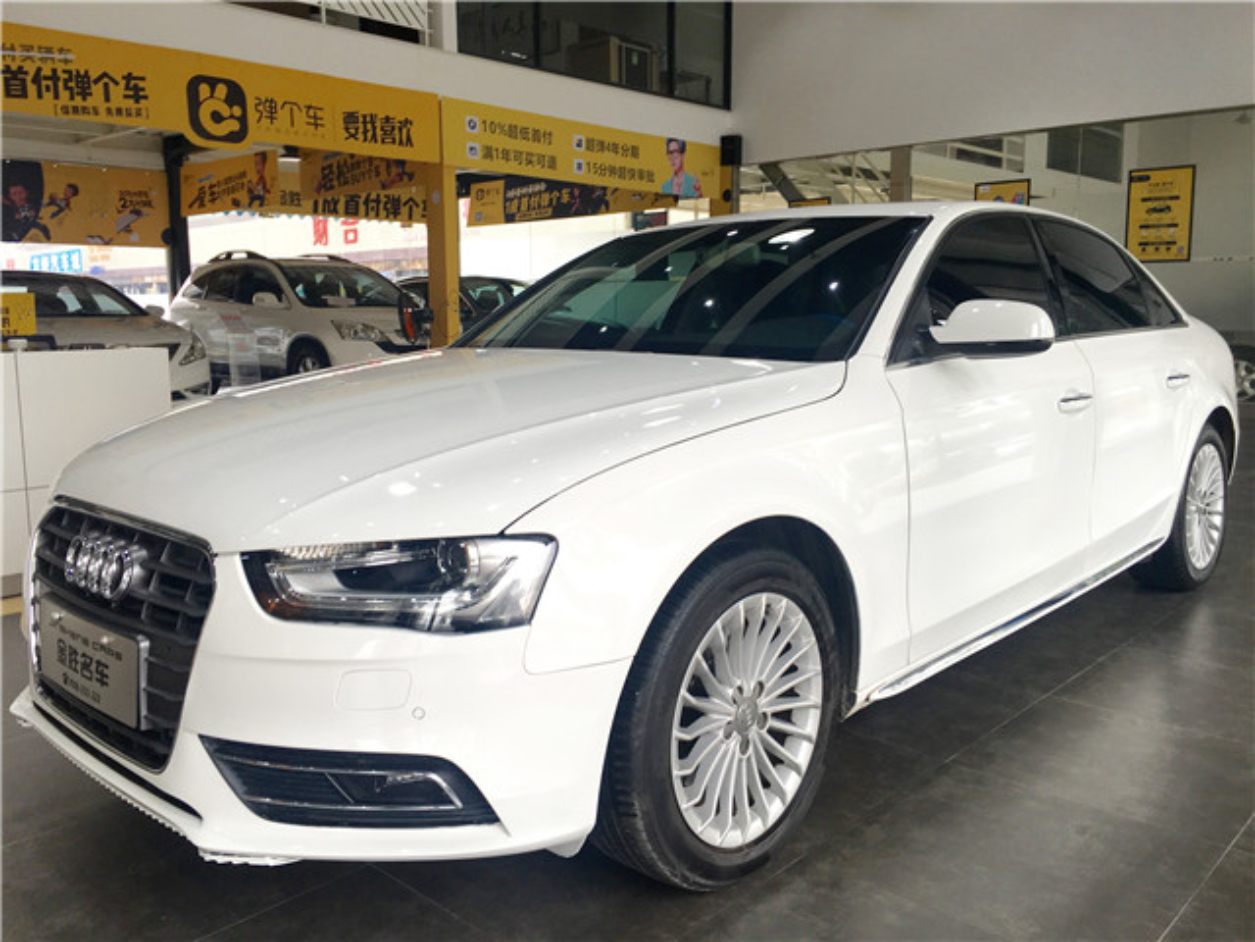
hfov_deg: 61.7
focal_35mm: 29
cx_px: 628
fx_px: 1051
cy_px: 471
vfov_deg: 48.2
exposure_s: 1/100
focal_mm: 4.15
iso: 25
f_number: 2.2
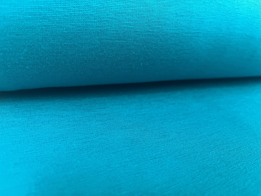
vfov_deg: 53.1
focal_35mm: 26
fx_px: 196
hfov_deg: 67.3
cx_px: 130
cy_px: 98
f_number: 1.6
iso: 500
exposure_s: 1/50
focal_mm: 5.1
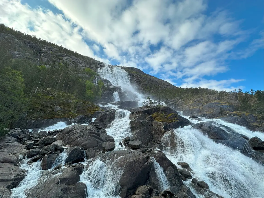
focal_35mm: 14
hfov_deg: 102.1
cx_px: 132
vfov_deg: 85.7
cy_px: 99
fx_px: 107
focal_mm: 2.22
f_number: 2.2
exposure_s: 1/1043
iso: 50
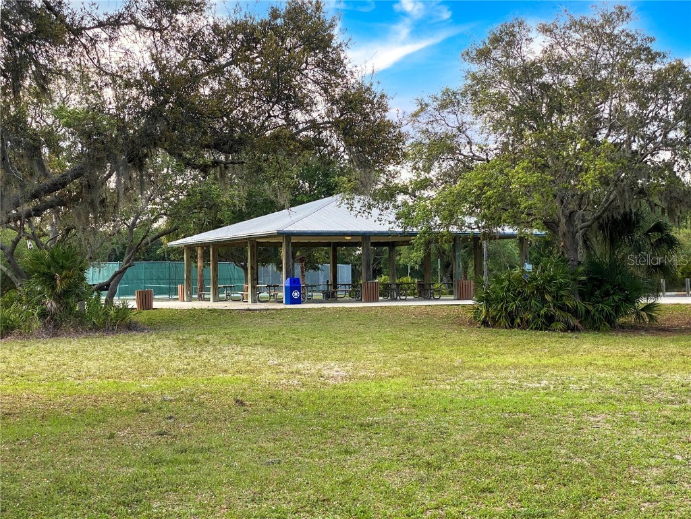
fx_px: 1038
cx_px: 346
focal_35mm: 52
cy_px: 260
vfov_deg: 28.0
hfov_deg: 36.8
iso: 20
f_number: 2
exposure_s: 1/375
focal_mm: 6
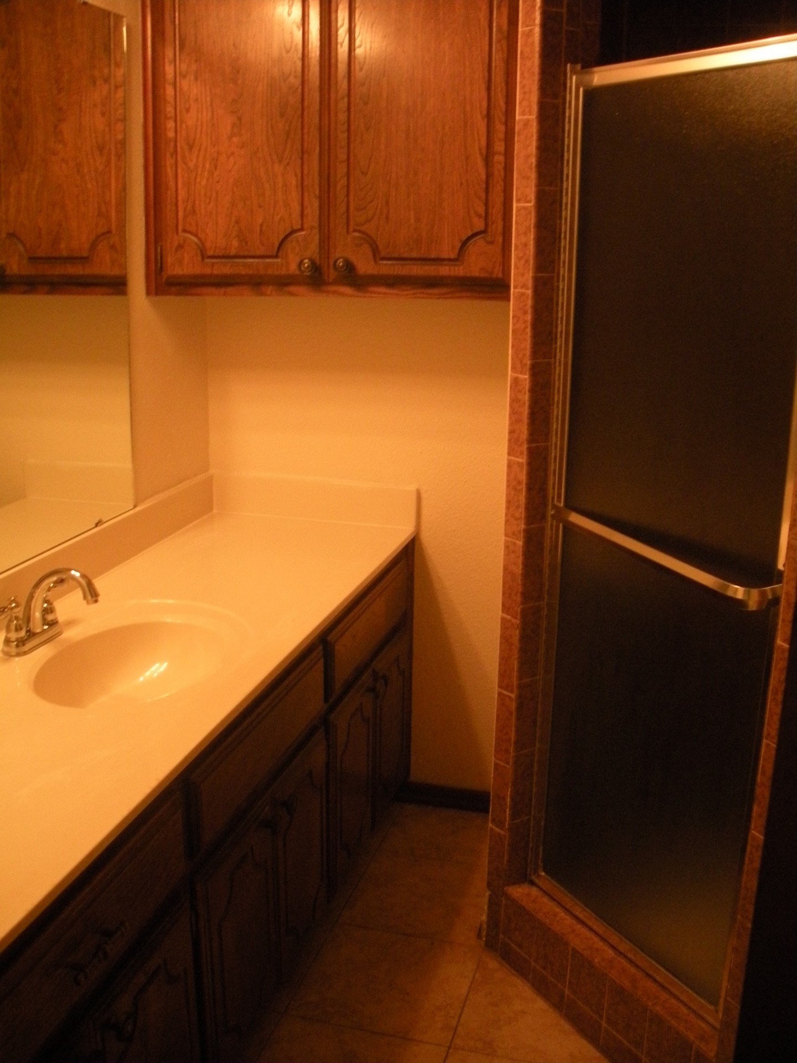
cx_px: 398
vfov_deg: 52.6
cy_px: 532
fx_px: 1074
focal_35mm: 35
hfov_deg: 40.7
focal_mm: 6.3
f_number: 3.5
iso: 400
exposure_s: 1/44.1
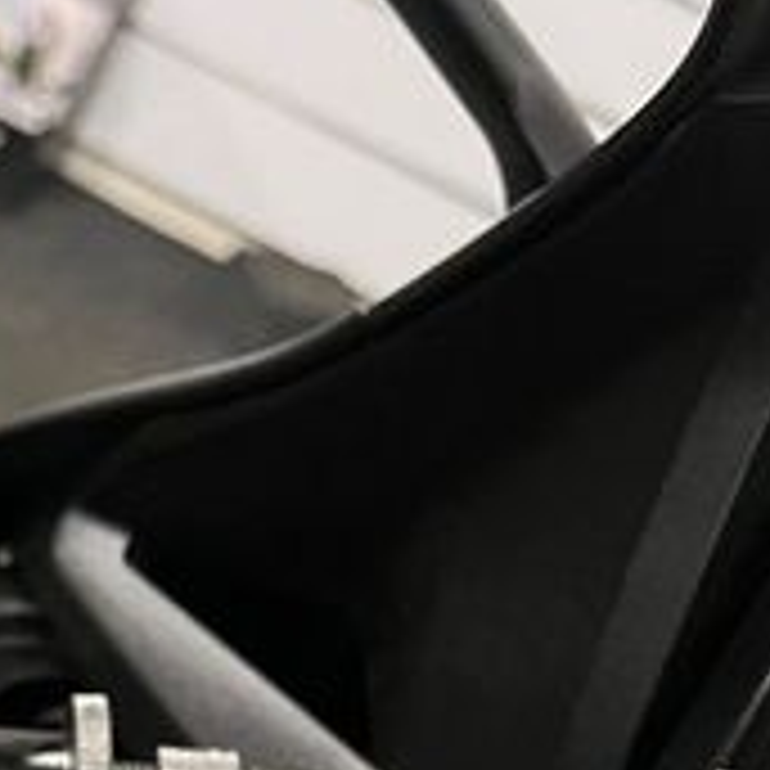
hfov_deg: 17.0
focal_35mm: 86
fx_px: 2164
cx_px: -563
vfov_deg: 18.6
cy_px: 1036
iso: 400
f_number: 1.6
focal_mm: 5.1
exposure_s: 1/50
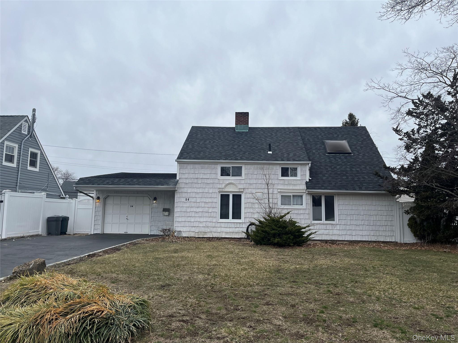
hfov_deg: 67.3
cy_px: 172
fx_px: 344
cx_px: 229
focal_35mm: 26
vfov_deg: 53.1
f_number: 1.6
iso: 50
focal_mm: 5.1
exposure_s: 1/2899
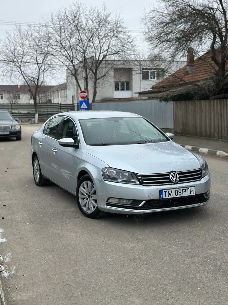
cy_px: 152
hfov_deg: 30.3
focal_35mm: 48
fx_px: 422
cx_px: 114
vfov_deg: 39.7
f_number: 1.78
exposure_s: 1/1695
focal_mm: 6.86
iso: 80
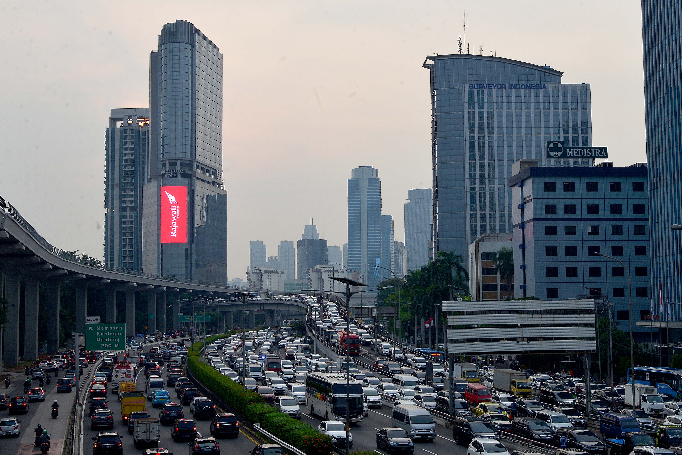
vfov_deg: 33.4
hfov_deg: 48.4
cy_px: 228
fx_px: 758
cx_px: 341
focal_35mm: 40
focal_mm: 40
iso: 500
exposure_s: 1/100
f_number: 14
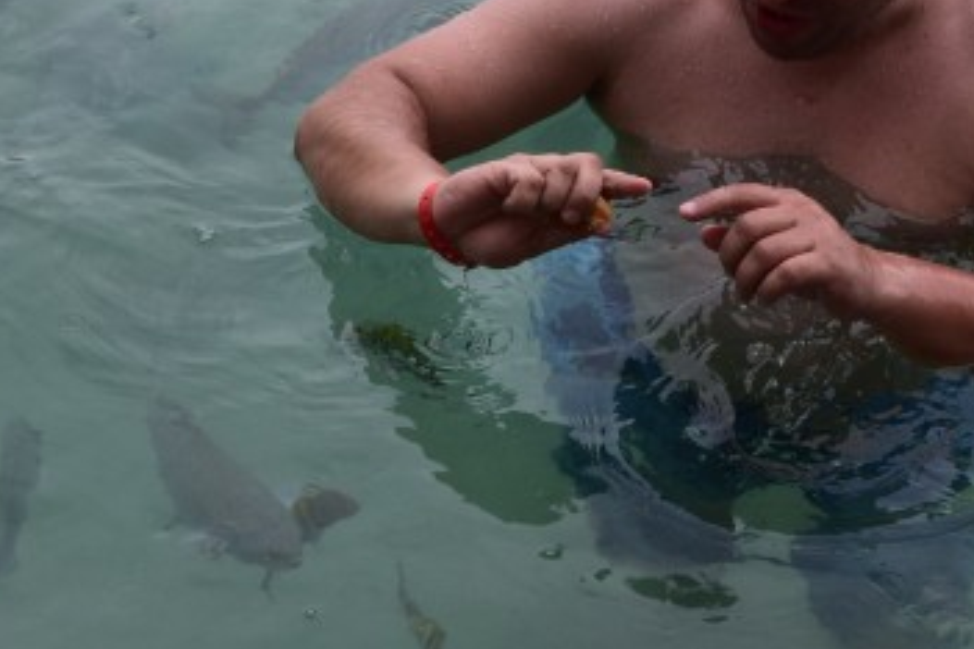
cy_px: 618
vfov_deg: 12.9
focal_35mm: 105
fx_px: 2841
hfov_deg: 19.4
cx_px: 369
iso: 400
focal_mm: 24
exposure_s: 1/320
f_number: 10
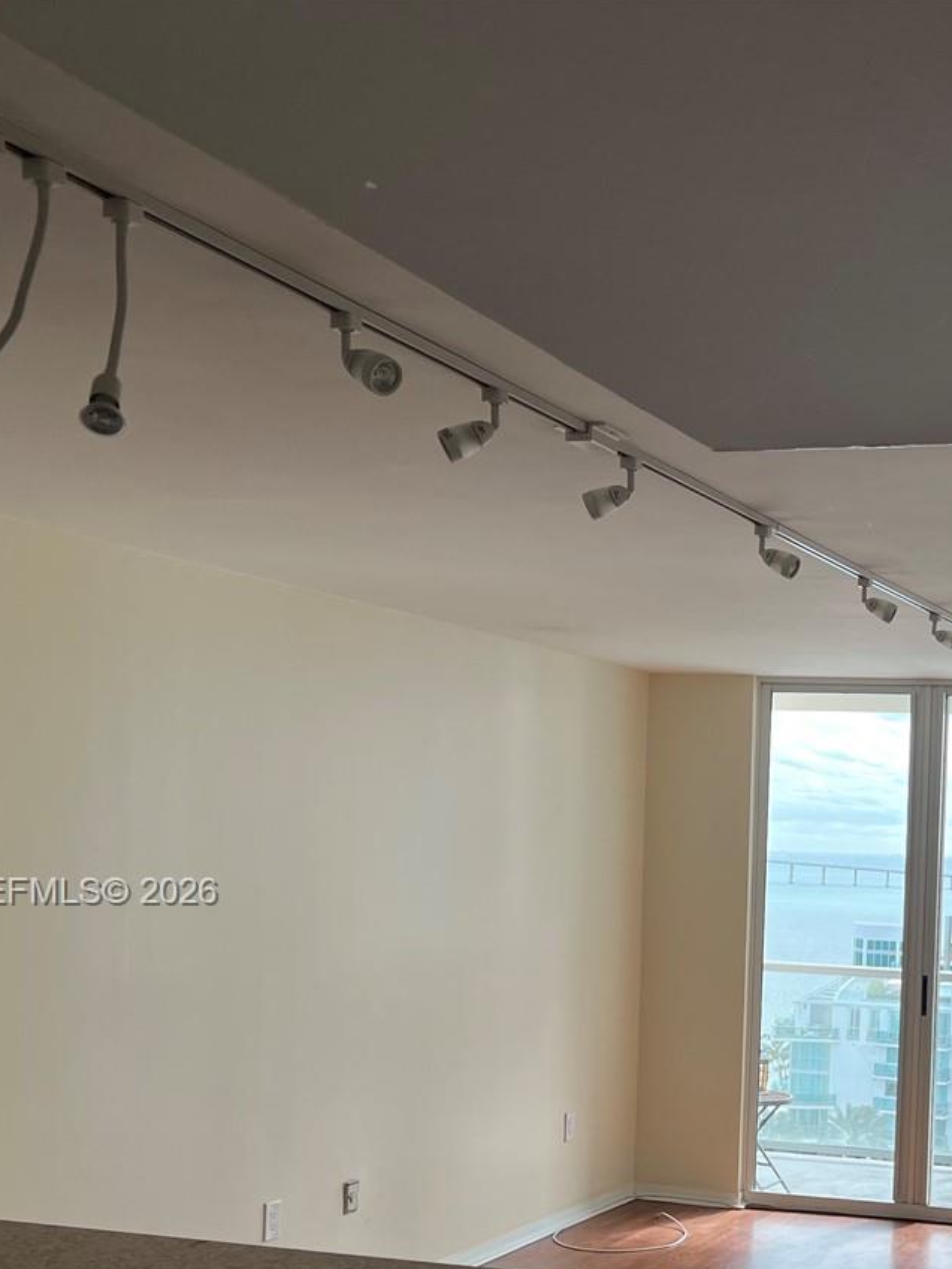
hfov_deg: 28.0
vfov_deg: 38.2
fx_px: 1796
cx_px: 948
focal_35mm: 49
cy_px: 894
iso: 50
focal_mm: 5.7
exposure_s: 1/526
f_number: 1.5
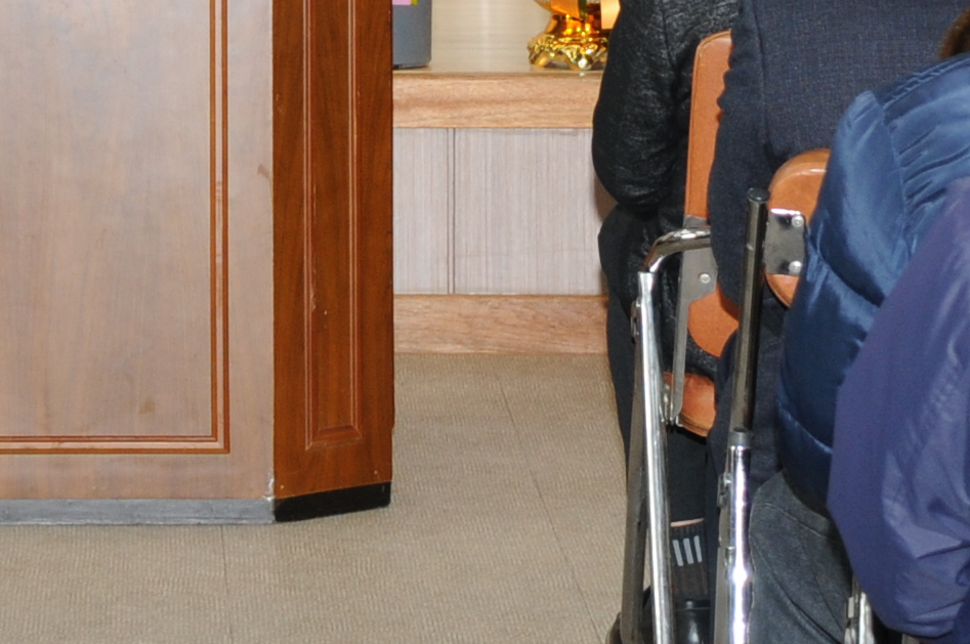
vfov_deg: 5.2
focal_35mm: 258
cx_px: 130
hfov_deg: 8.0
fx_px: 6943
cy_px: -626
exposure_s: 1/60
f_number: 5
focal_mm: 38
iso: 250
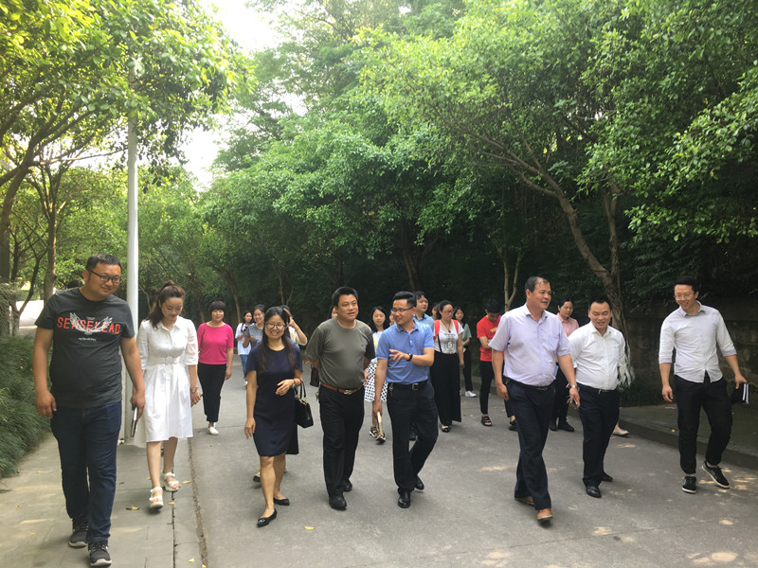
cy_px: 284
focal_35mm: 29
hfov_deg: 61.7
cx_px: 379
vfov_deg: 48.2
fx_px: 635
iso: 32
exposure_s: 1/100
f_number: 2.2
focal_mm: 4.15
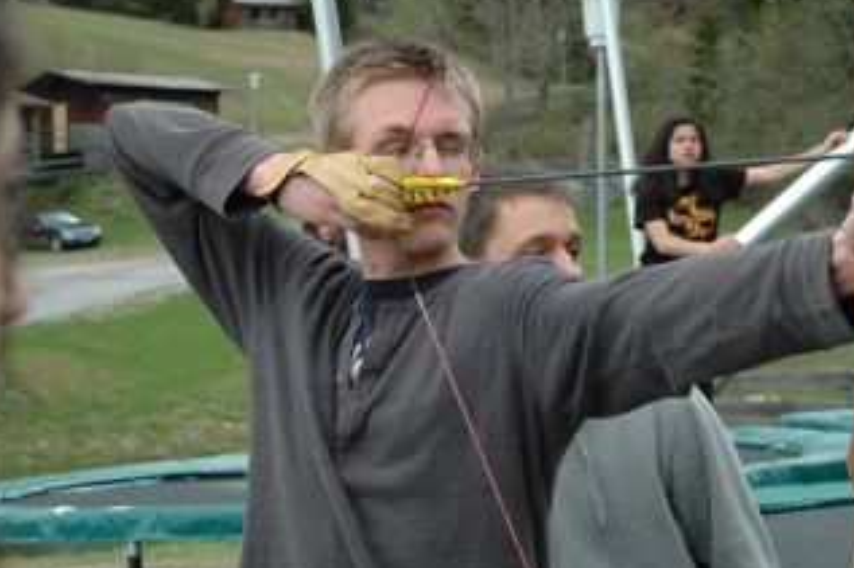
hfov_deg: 20.6
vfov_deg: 13.8
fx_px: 2347
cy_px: 215
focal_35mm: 99
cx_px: 423
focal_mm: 38
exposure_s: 1/250
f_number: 4.8
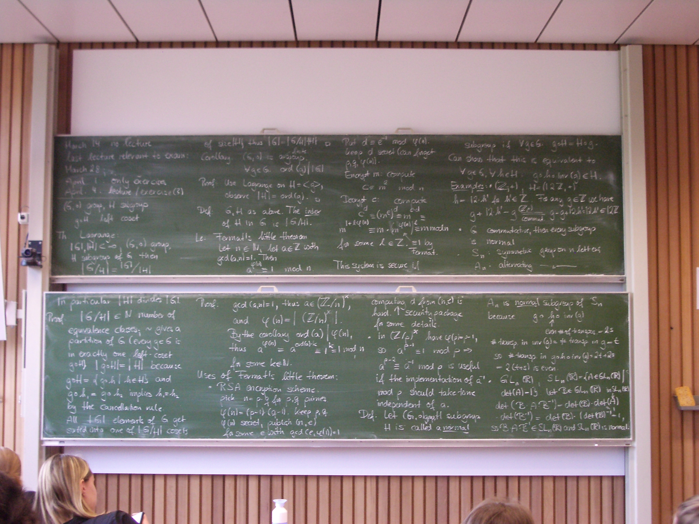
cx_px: 350
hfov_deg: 38.9
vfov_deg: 29.7
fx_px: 989
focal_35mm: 49
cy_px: 262
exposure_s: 1/25
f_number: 3.1
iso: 200
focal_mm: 8.2
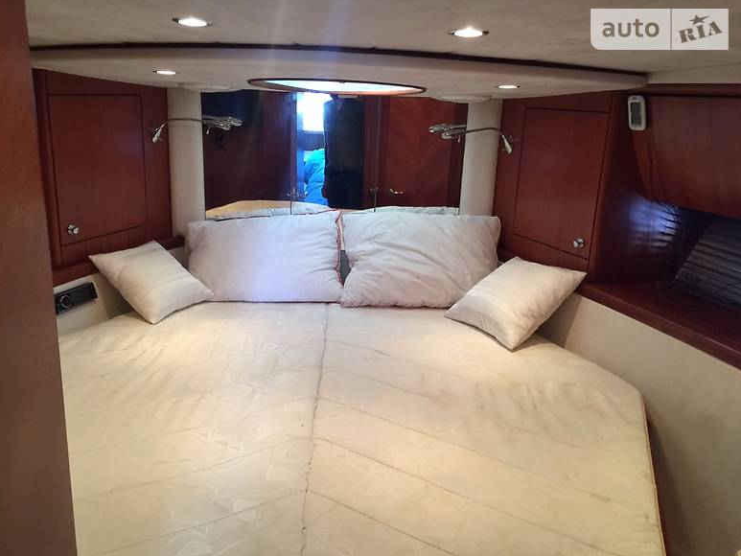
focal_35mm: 30
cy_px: 285
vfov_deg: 46.8
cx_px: 359
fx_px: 642
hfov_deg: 59.9
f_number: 2.2
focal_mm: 4.2
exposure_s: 1/17
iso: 100
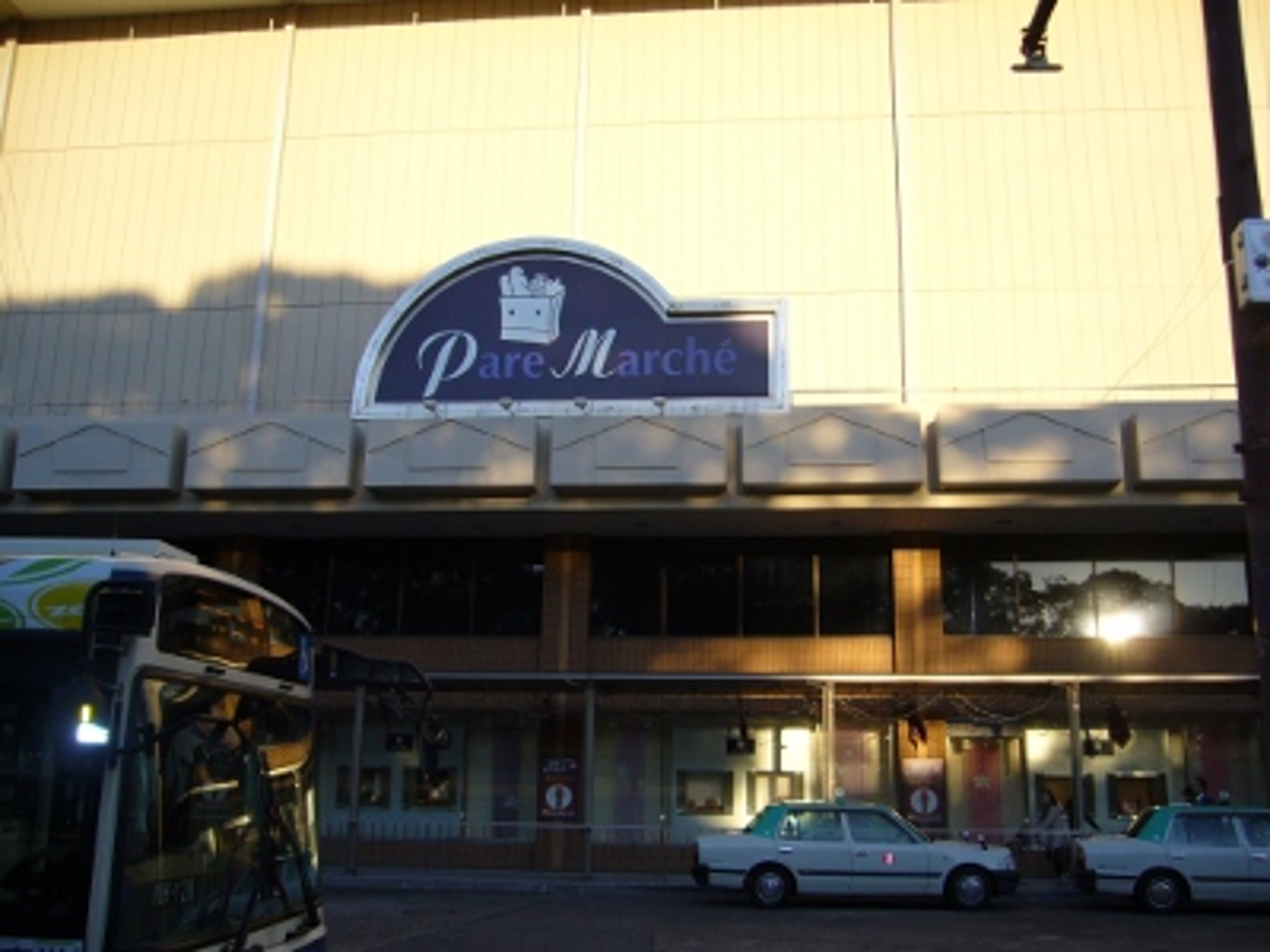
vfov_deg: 40.7
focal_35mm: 35
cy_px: 476
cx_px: 635
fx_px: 1284
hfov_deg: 52.6
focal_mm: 5.8
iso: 80
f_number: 2.8
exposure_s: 1/500
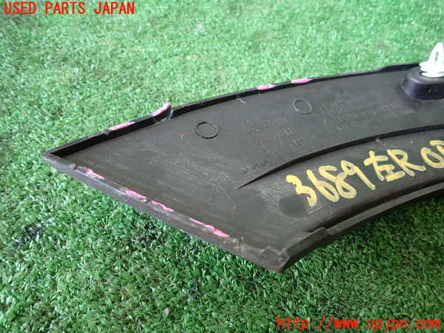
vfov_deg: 54.9
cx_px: 222
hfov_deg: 69.4
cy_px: 166
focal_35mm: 25
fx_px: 321
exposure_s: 1/40
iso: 200
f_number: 2
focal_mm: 4.5
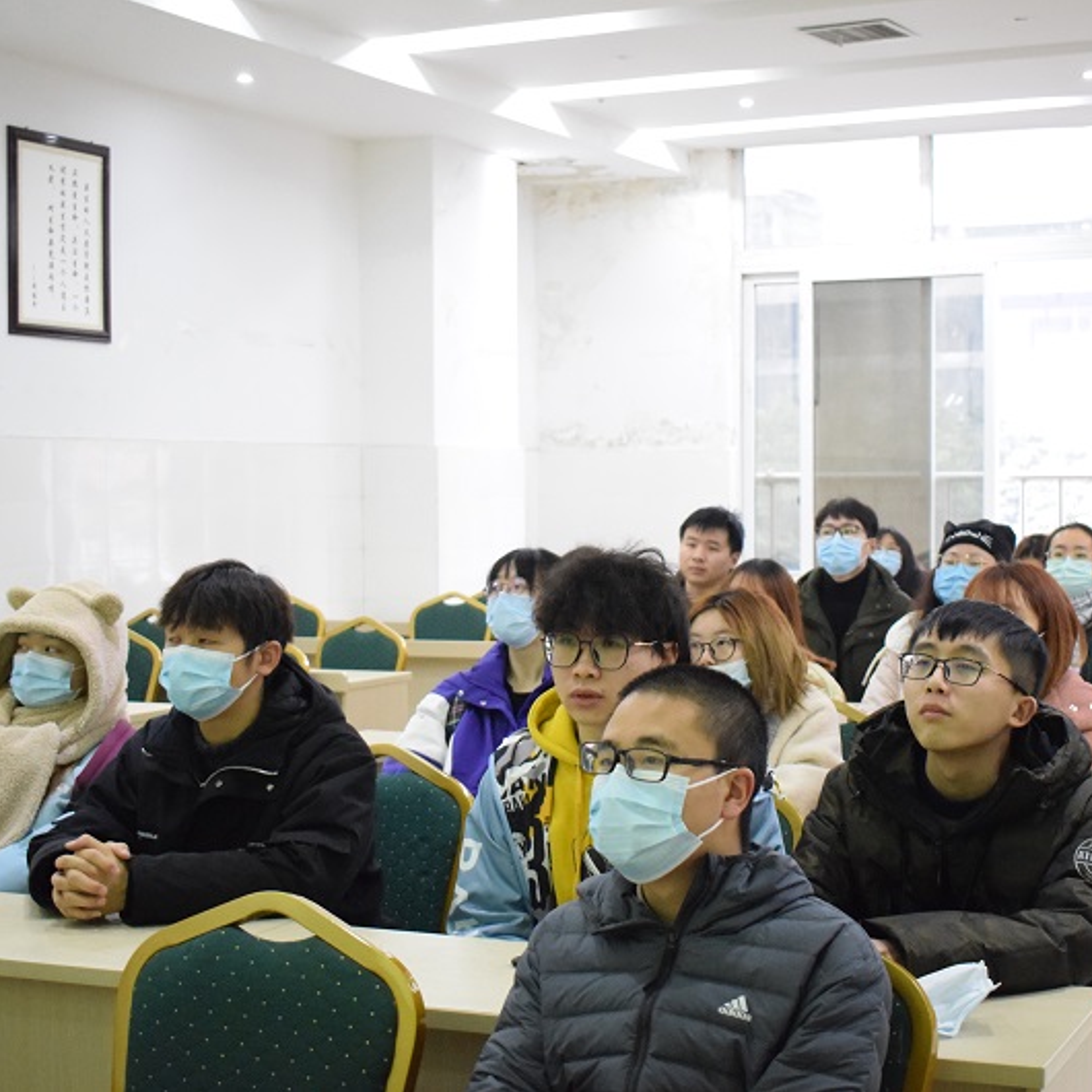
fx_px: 2129
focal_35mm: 60
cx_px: 655
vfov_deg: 28.8
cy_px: 547
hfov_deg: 28.7
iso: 5000
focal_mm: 31
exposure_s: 1/45
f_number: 4.2
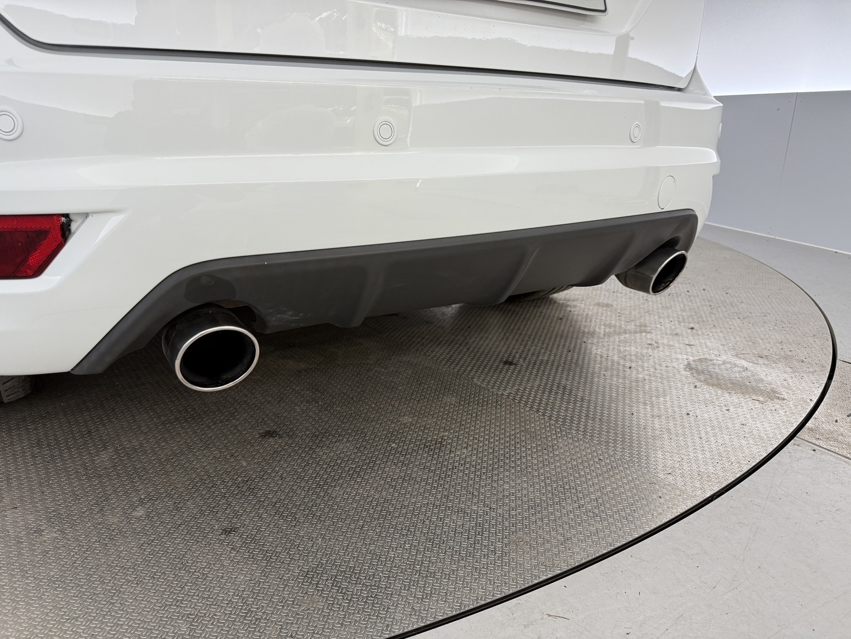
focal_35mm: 24
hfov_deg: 71.6
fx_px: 590
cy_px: 320
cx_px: 426
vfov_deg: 56.8
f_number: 1.78
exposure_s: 1/100
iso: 160
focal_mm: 6.76
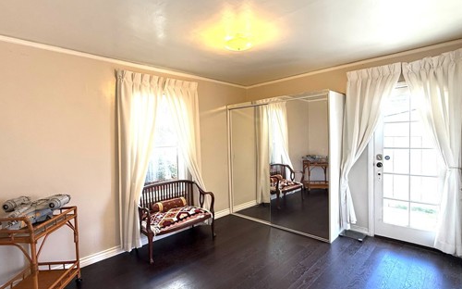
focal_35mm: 19
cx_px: 214
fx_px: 239
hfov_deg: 87.9
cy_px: 147
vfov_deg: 62.2
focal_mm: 2.22
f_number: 2.2
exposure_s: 1/120
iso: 125
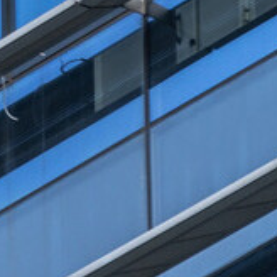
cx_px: -361
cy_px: -313
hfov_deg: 1.4
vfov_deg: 1.4
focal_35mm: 1242
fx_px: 11244
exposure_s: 1/1250
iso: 100
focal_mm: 200
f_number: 2.8
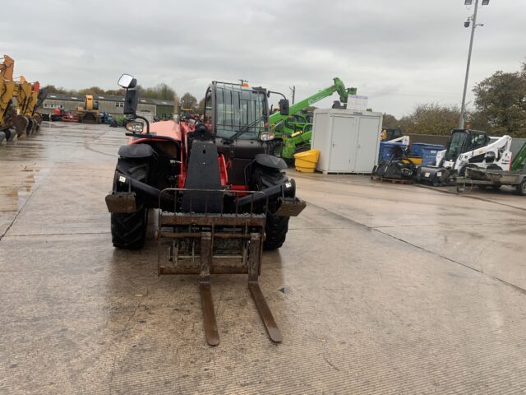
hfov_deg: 61.7
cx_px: 263
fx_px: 441
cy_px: 198
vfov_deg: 48.2
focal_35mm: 29
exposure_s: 1/122
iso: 16
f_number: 1.8
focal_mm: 3
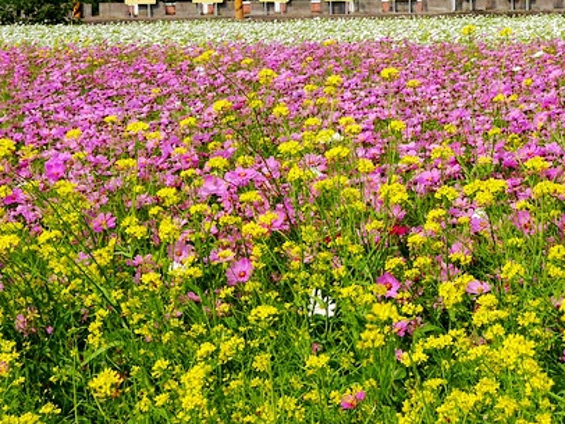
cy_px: 26
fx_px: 1649
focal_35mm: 101
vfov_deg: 14.5
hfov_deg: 19.2
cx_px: 486
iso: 200
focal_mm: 20
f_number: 6.3
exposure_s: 1/1600
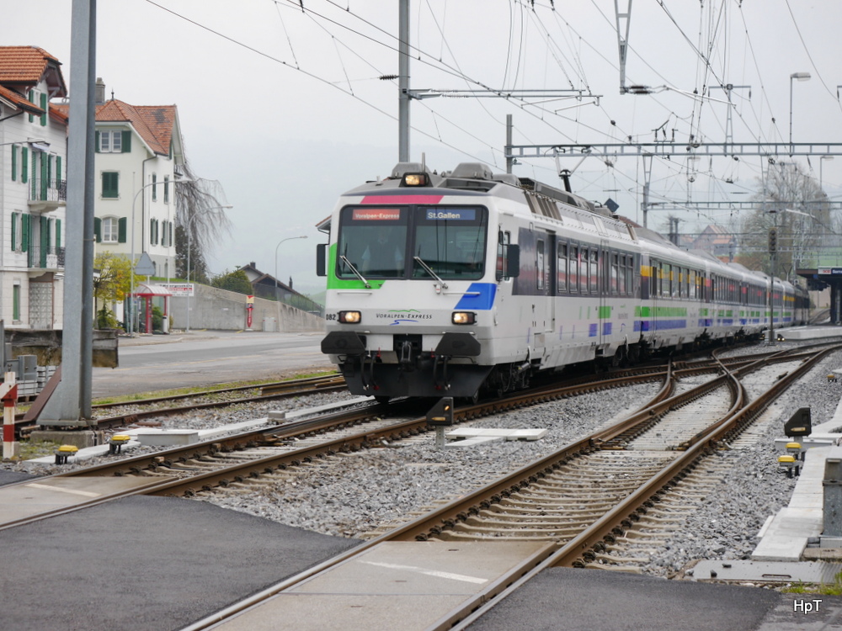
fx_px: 2384
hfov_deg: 20.0
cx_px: 421
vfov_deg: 15.1
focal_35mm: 98
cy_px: 316
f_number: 5.6
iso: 160
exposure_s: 1/320
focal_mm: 49
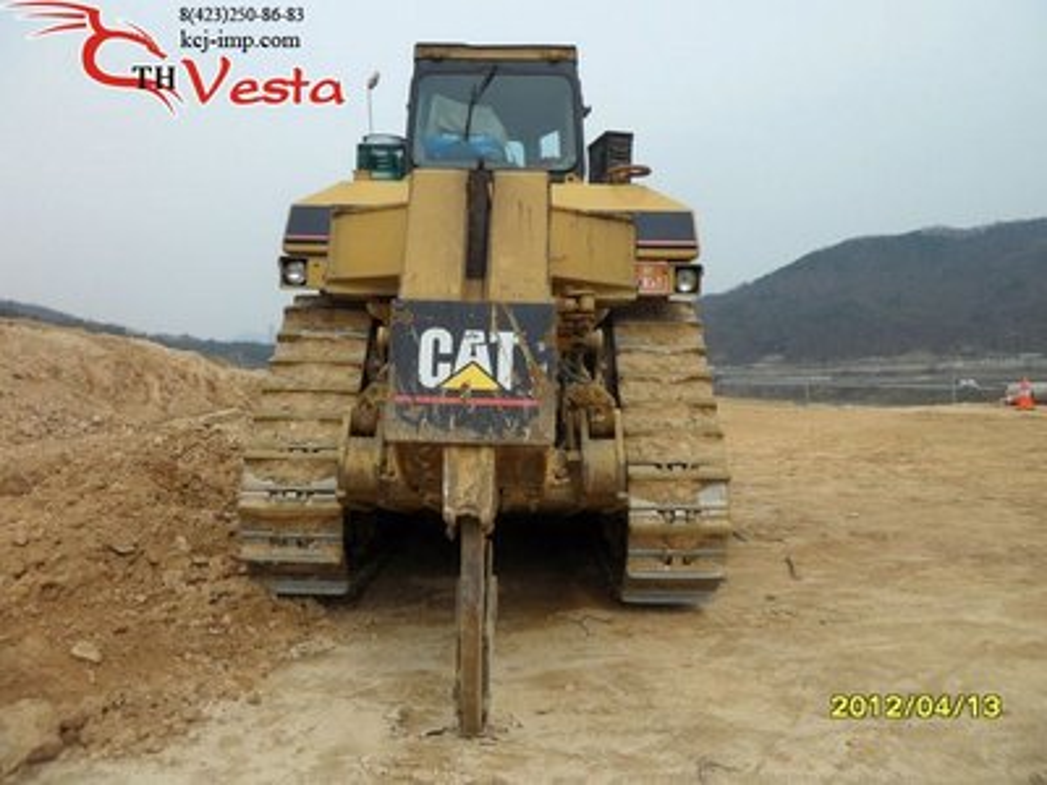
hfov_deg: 65.3
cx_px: 524
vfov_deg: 51.4
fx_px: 817
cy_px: 392
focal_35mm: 27
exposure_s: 1/750
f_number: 3.5
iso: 80
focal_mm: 4.9
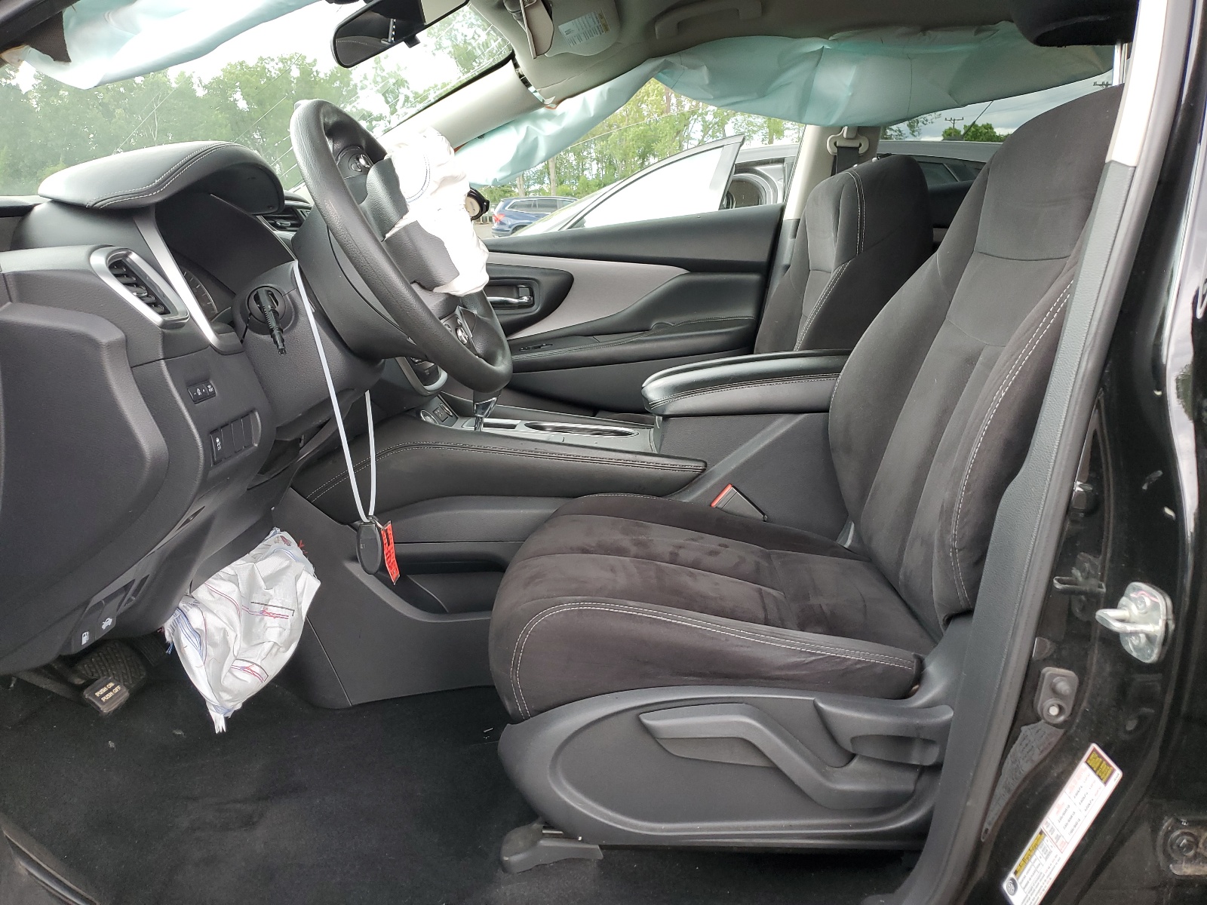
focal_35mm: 26
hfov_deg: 67.3
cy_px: 452
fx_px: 907
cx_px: 604
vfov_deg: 53.1
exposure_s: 1/120
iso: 59
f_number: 1.5
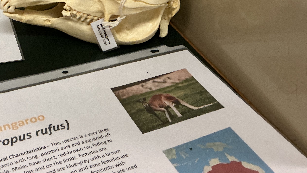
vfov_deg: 23.8
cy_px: 17
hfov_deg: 40.9
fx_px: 399
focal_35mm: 49
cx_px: 77
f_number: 1.8
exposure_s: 1/40
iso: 250
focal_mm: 3
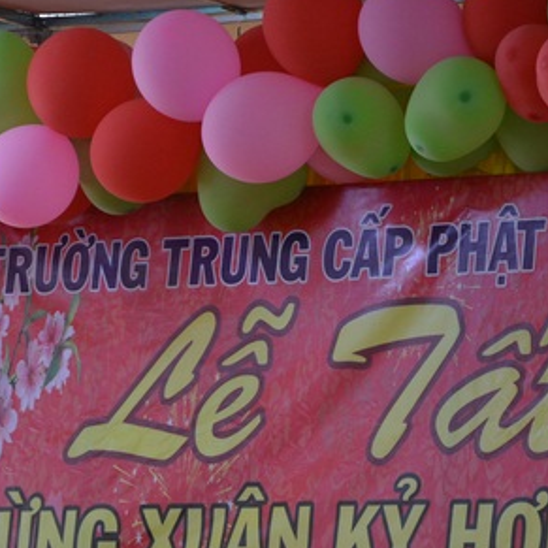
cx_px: 497
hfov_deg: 5.8
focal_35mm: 299
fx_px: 5354
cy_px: 295
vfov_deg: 5.9
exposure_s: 1/125
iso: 1000
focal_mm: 105
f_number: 5.6
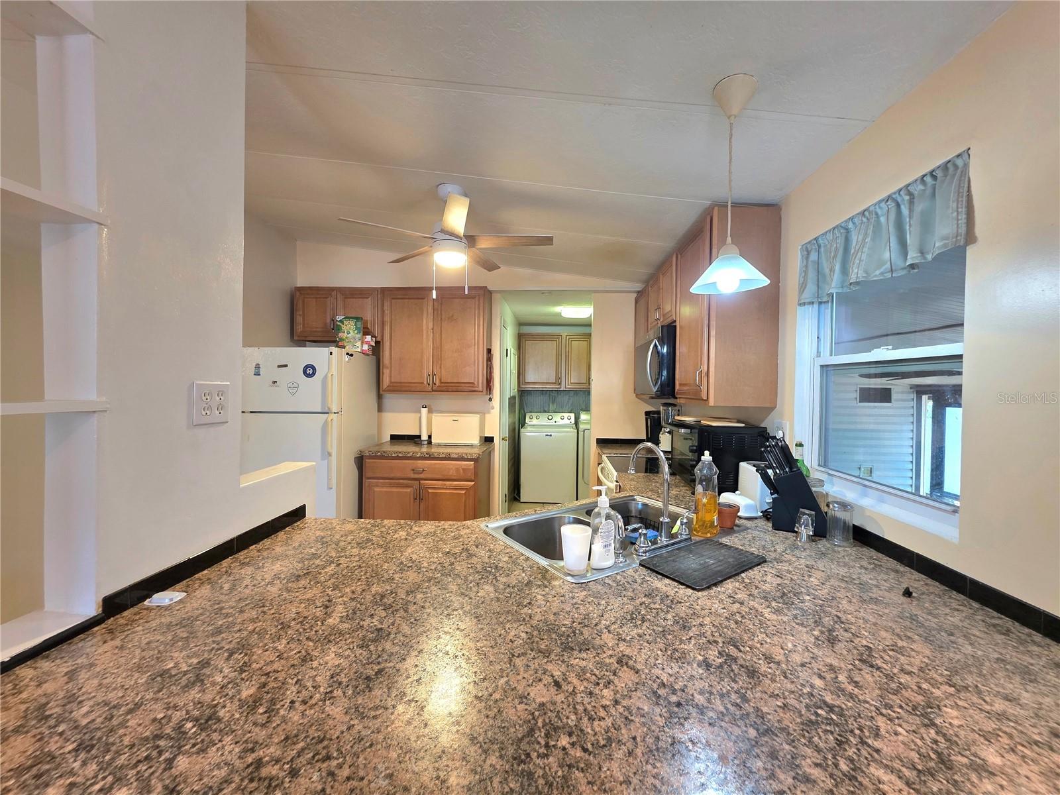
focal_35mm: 13
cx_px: 530
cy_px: 398
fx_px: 398
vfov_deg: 89.9
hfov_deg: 106.2
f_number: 1.9
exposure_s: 1/60.2
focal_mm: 2.2
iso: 200
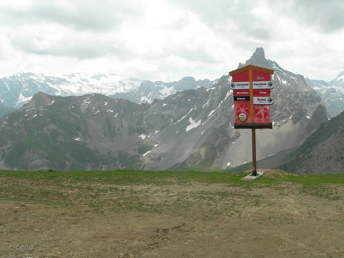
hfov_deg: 49.0
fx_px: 378
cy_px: 129
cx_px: 172
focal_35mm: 38
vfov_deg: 37.7
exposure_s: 1/400
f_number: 4.8
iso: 50
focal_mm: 7.8
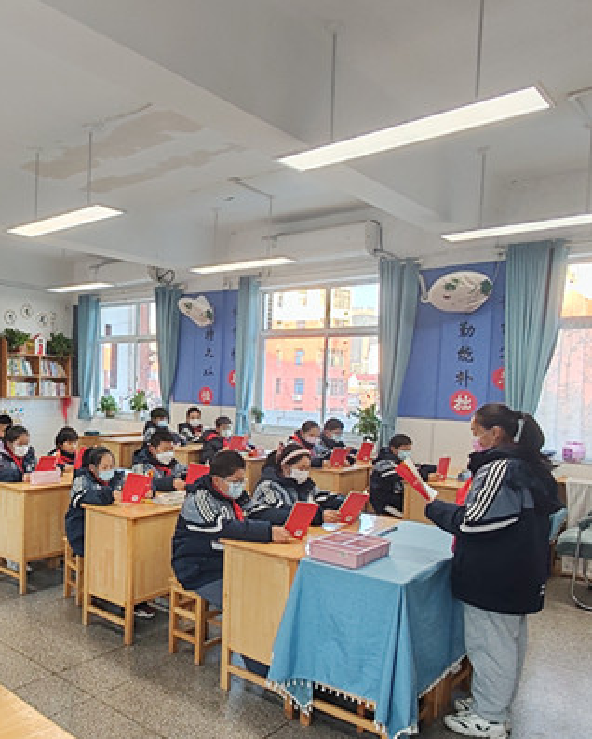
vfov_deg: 62.0
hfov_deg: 48.2
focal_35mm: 28
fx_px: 613
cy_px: 415
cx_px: 104
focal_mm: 1.96
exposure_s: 1/33
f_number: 2.2
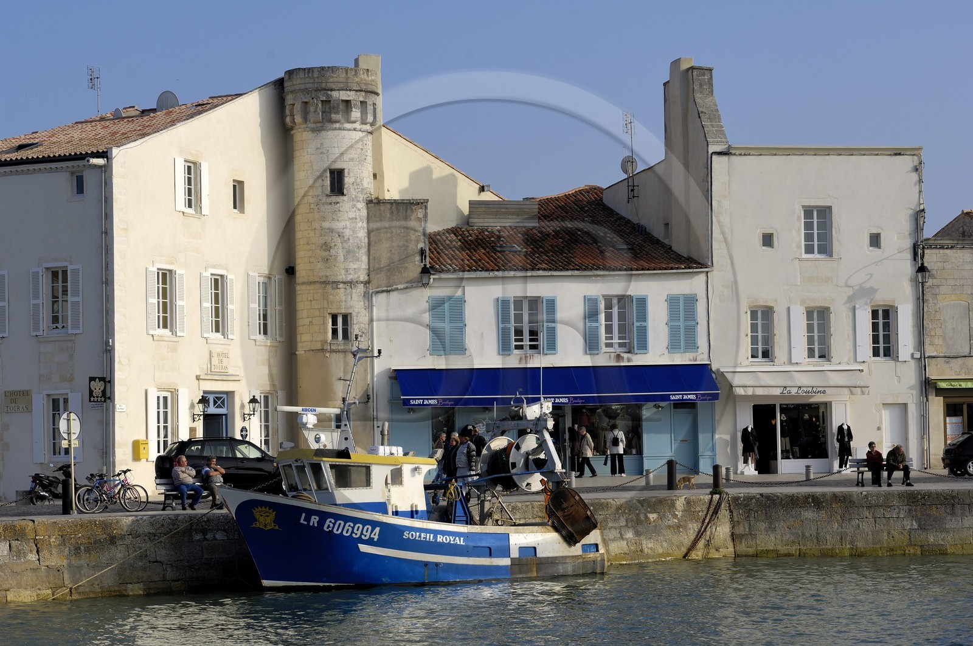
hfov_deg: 22.7
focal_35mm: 90
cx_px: 486
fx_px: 2429
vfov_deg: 15.1
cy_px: 323
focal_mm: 60
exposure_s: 1/160
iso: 100
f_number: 9.5
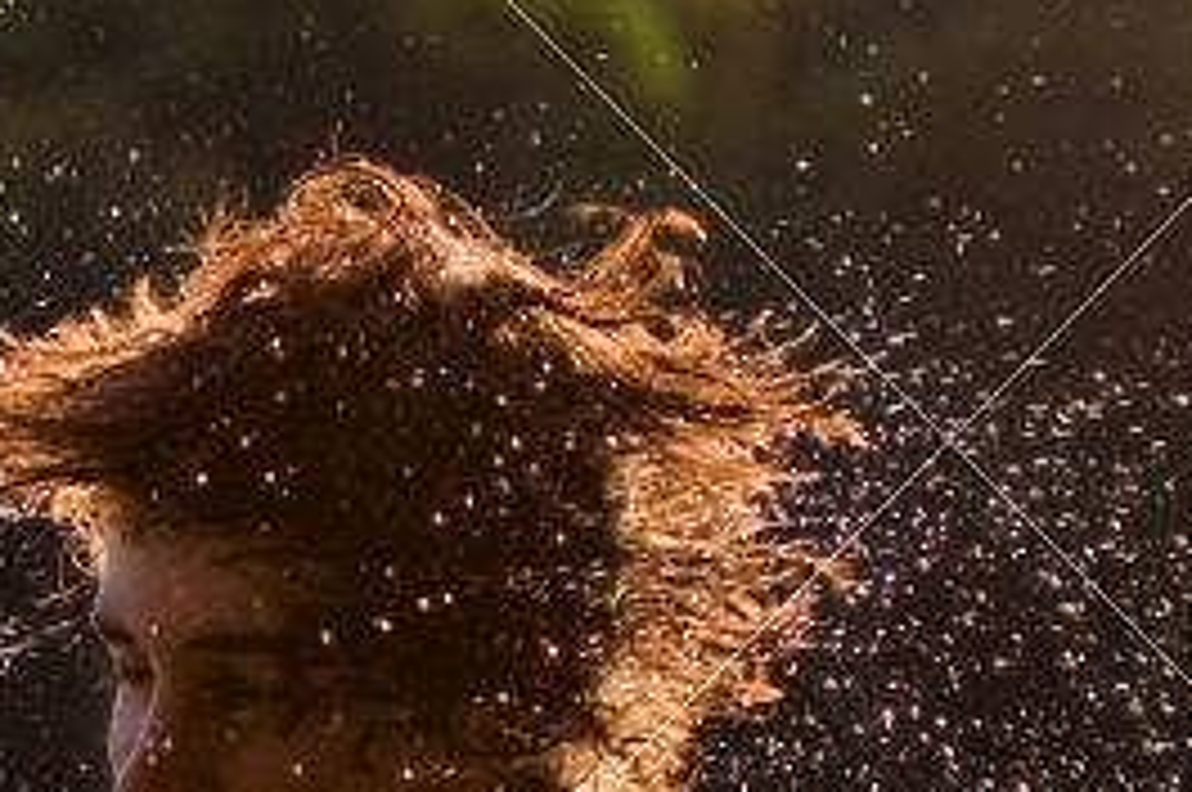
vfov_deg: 2.2
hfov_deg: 3.3
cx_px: -715
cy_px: 1109
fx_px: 20900
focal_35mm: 632
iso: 200
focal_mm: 86
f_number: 3.5
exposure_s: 1/1000
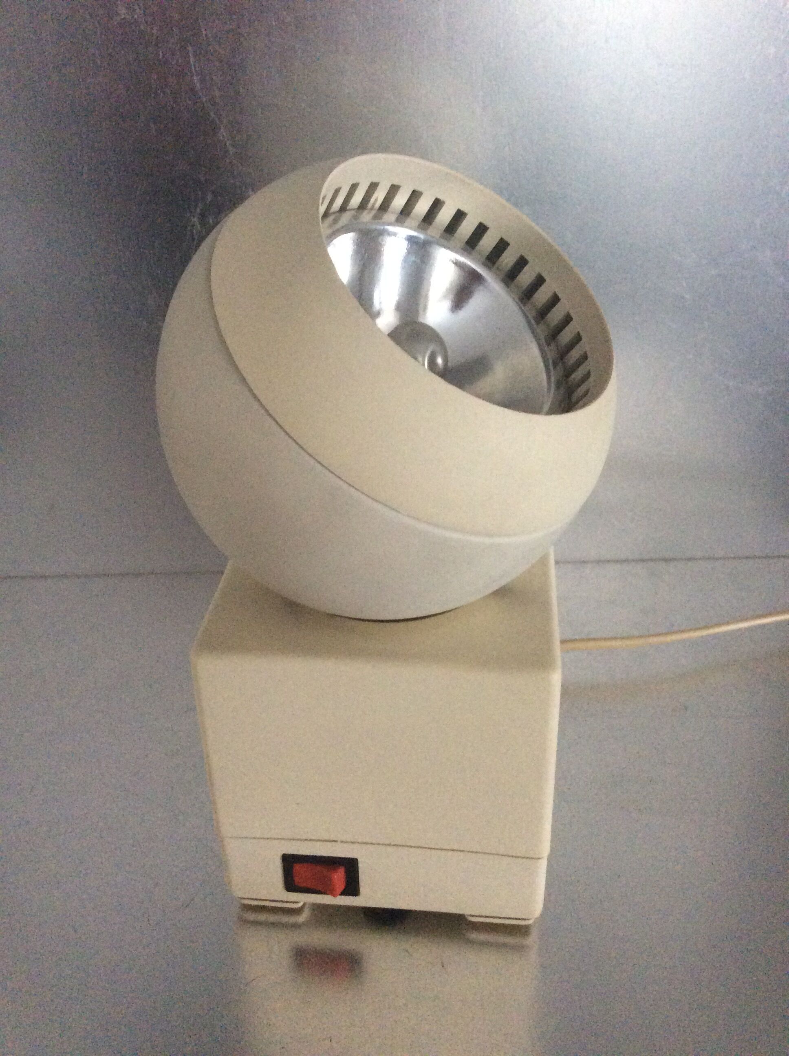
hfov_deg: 44.1
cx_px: 394
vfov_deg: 56.9
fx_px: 975
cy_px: 528
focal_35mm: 32
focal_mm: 3.3
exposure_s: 1/17
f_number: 2.4
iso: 320
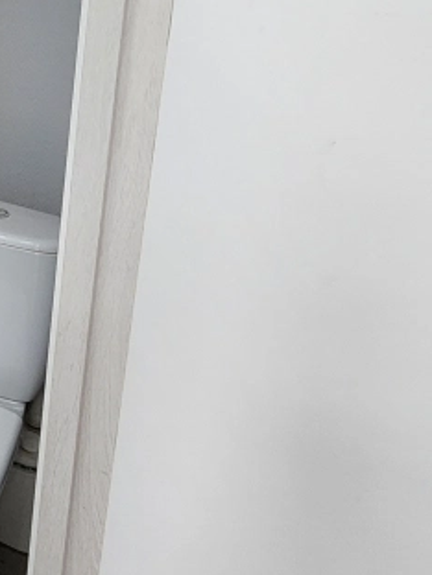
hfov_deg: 26.2
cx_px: -164
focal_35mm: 45
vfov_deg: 40.1
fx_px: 749
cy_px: 103
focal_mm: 2.2
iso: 400
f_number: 2.2
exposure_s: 1/50
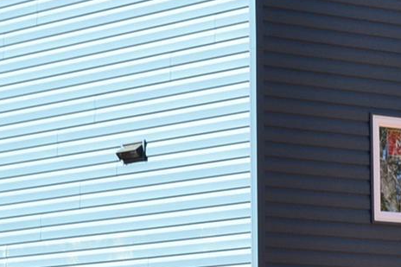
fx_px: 2360
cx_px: 79
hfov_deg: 9.7
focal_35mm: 212
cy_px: 95
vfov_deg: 6.5
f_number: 10
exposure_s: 1/200
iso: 400
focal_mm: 32
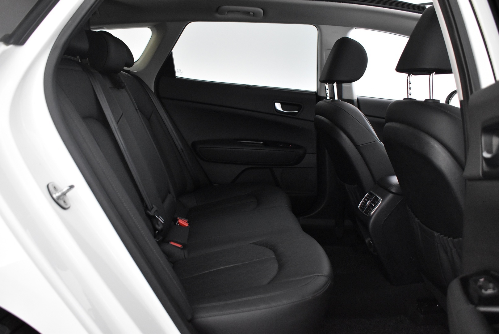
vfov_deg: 40.0
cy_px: 167
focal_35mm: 33
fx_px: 458
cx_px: 250
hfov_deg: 57.2
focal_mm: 22
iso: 4000
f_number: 3.8
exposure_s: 1/30
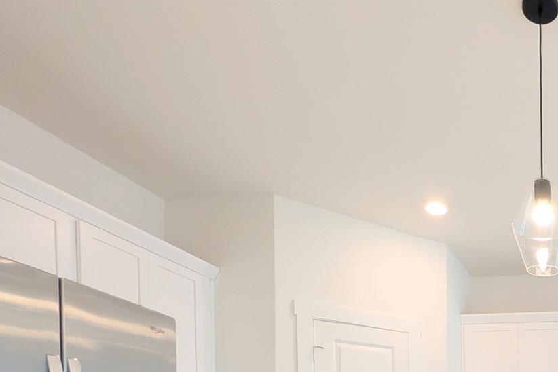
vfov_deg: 32.9
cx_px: 572
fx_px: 480
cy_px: 468
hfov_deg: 48.3
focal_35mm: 31
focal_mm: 2.02
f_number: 1.7
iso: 88
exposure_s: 1/120
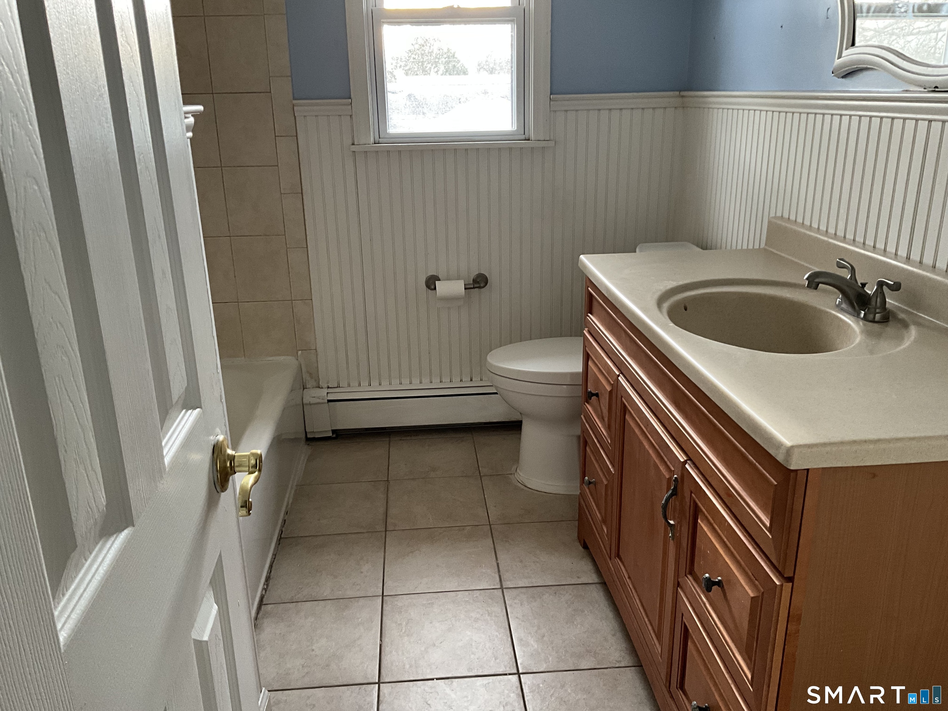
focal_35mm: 29
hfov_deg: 61.7
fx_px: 794
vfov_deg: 48.2
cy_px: 356
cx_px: 474
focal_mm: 3
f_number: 1.8
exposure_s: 1/60
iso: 125
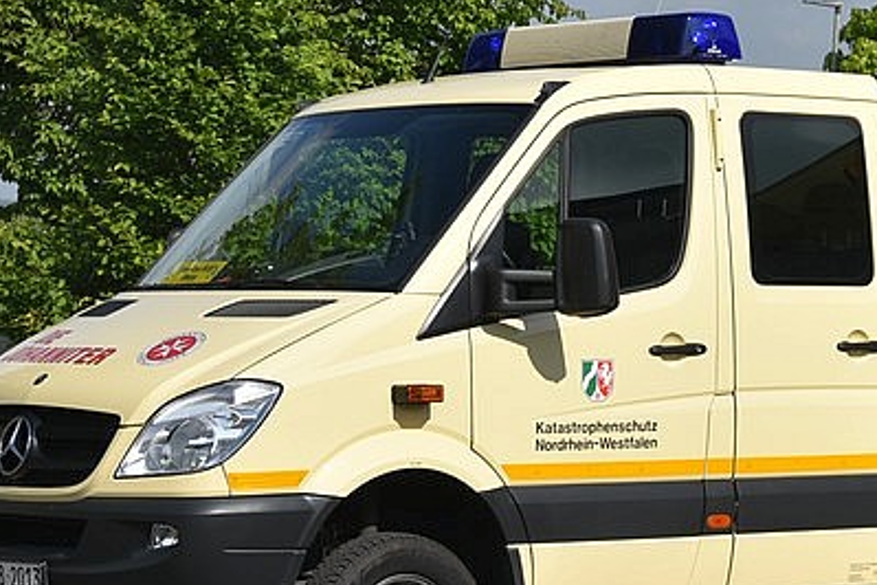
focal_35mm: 124
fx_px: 3021
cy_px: 266
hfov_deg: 16.2
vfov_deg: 11.1
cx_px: 866
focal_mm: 55
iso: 200
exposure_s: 1/400
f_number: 10
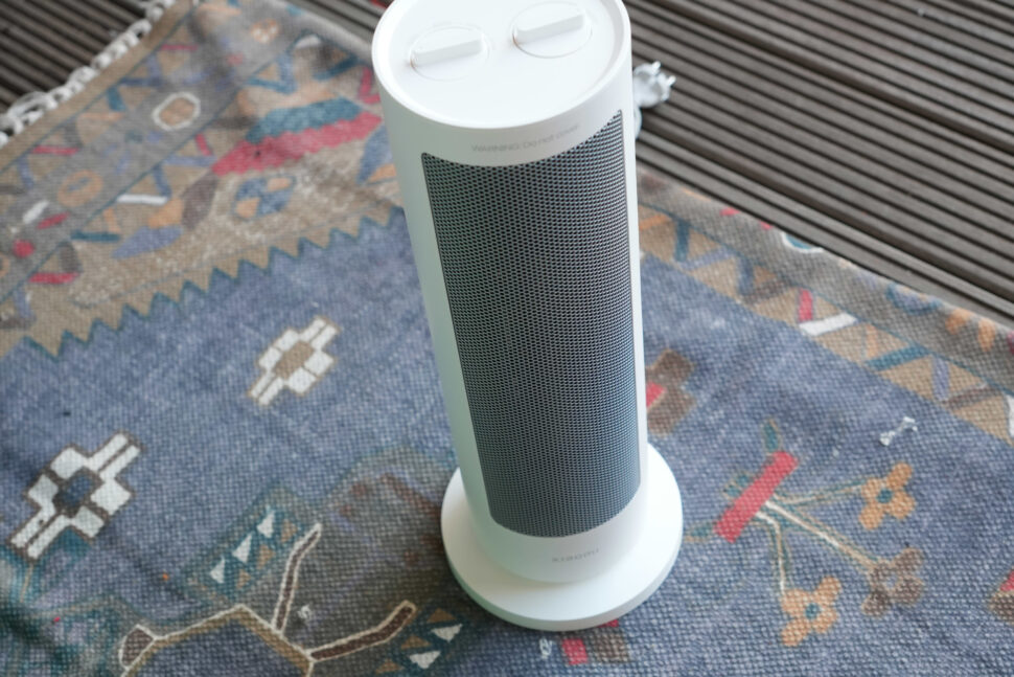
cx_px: 507
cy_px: 338
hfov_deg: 36.9
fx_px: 1521
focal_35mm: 54
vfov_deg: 25.1
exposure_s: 1/160
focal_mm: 36
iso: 800
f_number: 4
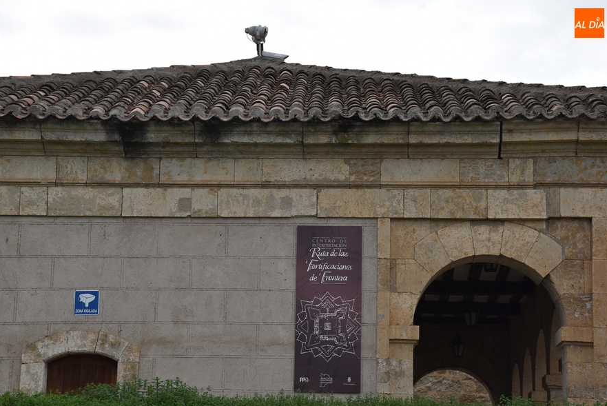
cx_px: 309
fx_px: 1603
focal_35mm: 95
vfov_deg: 14.4
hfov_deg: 21.4
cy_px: 202
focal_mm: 62
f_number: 8
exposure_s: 1/250
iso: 200
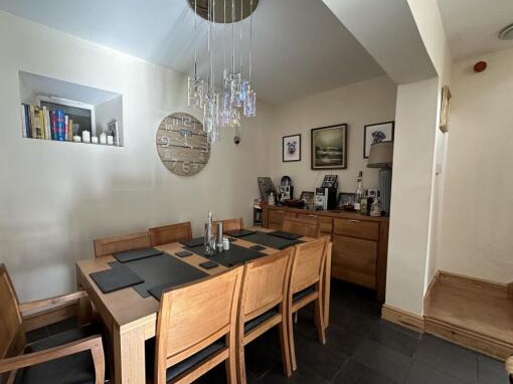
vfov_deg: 78.0
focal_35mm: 16
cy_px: 197
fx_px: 237
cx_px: 229
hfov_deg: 94.2
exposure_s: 1/99
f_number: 2.2
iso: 250
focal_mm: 2.22
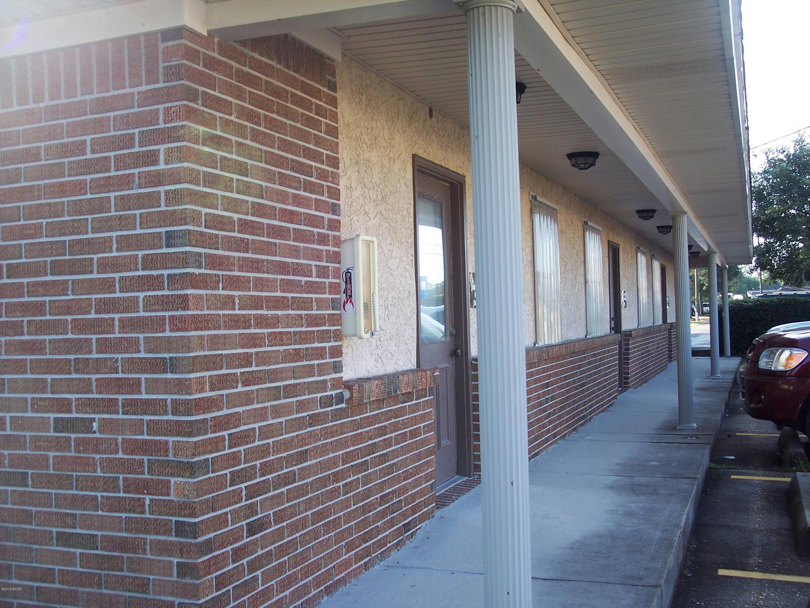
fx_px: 913
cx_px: 405
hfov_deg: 47.9
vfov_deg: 36.8
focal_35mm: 39
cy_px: 304
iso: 100
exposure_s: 1/125
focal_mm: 8
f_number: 3.4
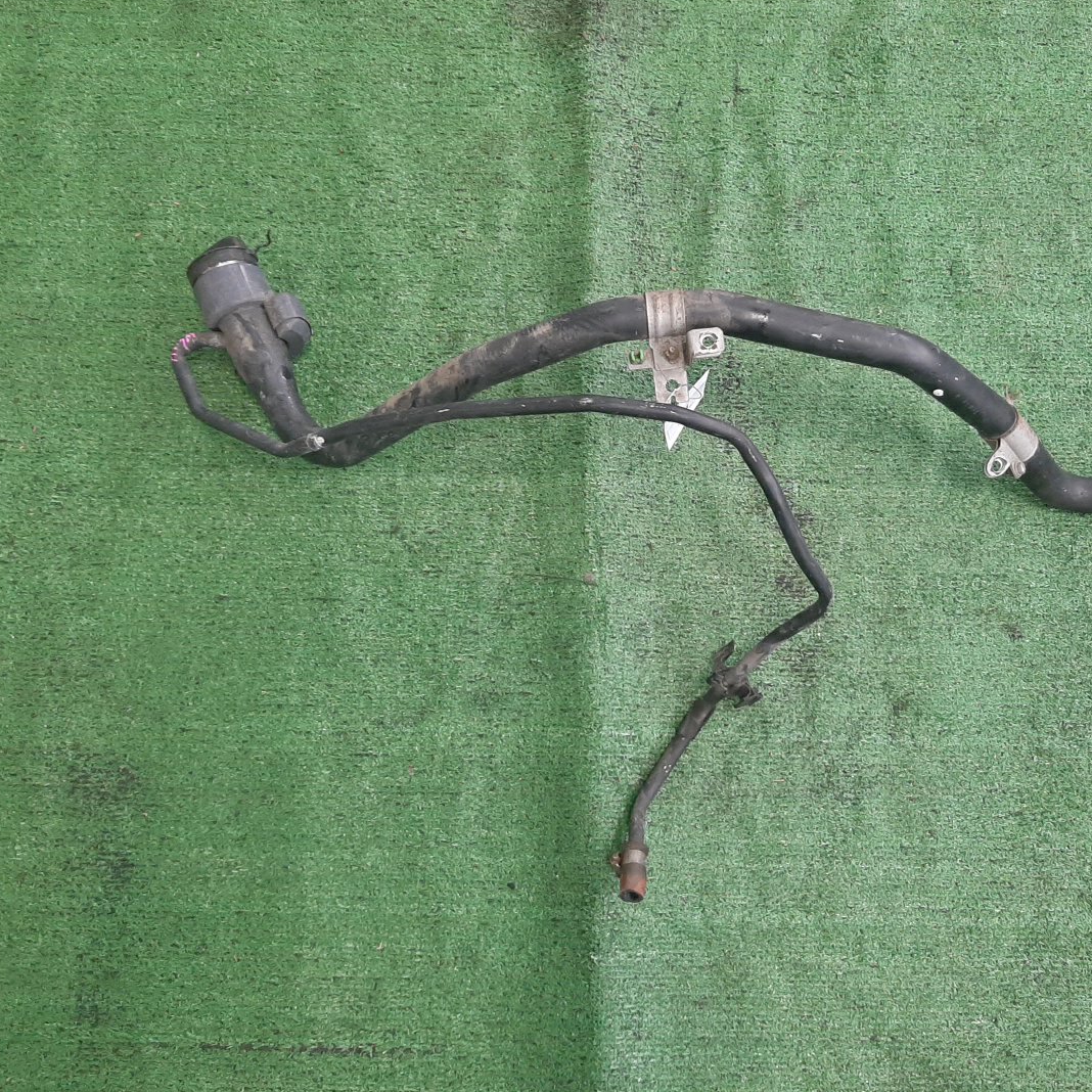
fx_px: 1106
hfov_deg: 52.1
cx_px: 671
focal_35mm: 31
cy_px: 549
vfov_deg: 52.5
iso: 186
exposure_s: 1/50
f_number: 1.7
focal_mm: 3.93
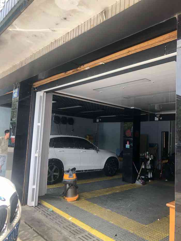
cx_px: 90
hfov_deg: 49.8
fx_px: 195
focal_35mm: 28
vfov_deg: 63.4
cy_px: 120
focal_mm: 4
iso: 25
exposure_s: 1/120
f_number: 1.8
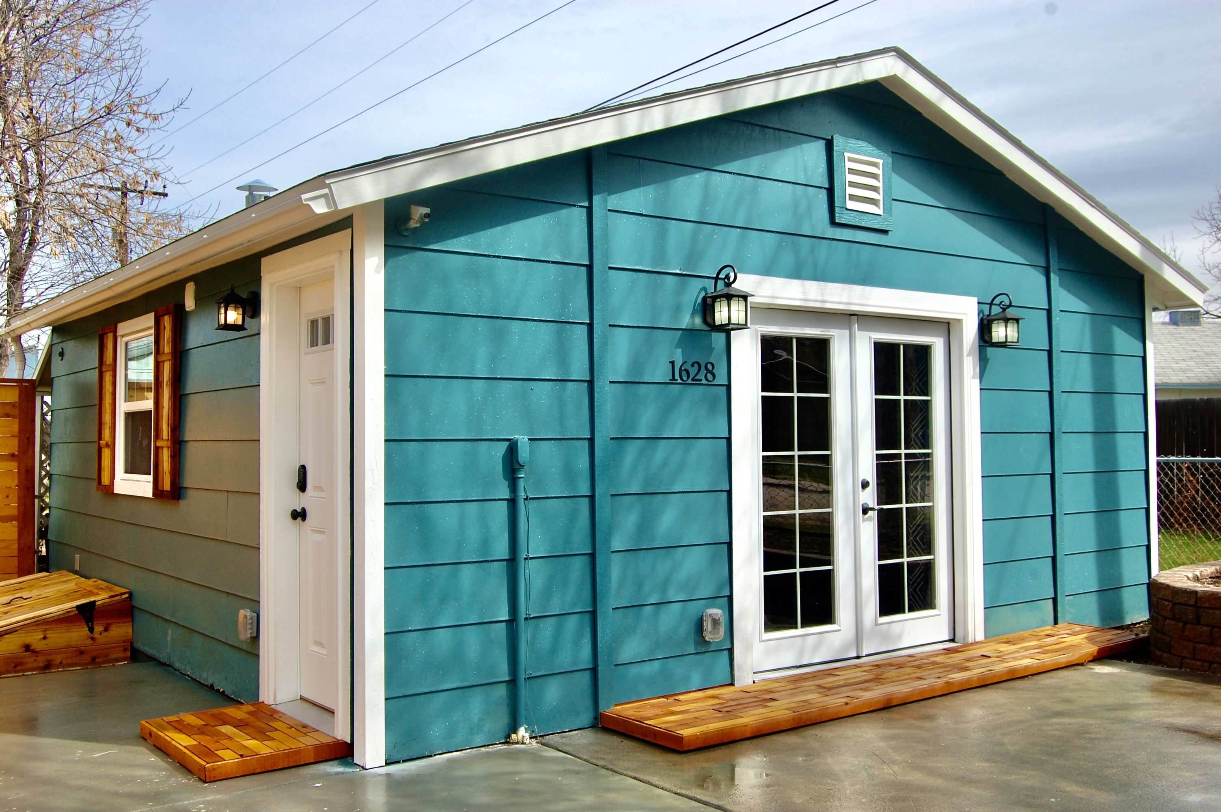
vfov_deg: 38.3
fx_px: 1169
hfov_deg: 55.1
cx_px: 610
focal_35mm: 34
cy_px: 406
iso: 200
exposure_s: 1/320
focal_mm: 23
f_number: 9
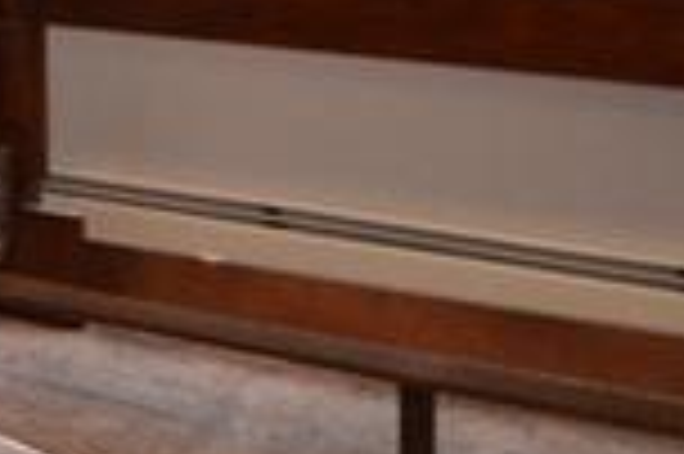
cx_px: -432
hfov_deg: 17.5
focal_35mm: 101
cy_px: -292
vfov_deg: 12.6
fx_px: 1917
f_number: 3.5
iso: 1100
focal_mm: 10
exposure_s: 1/60
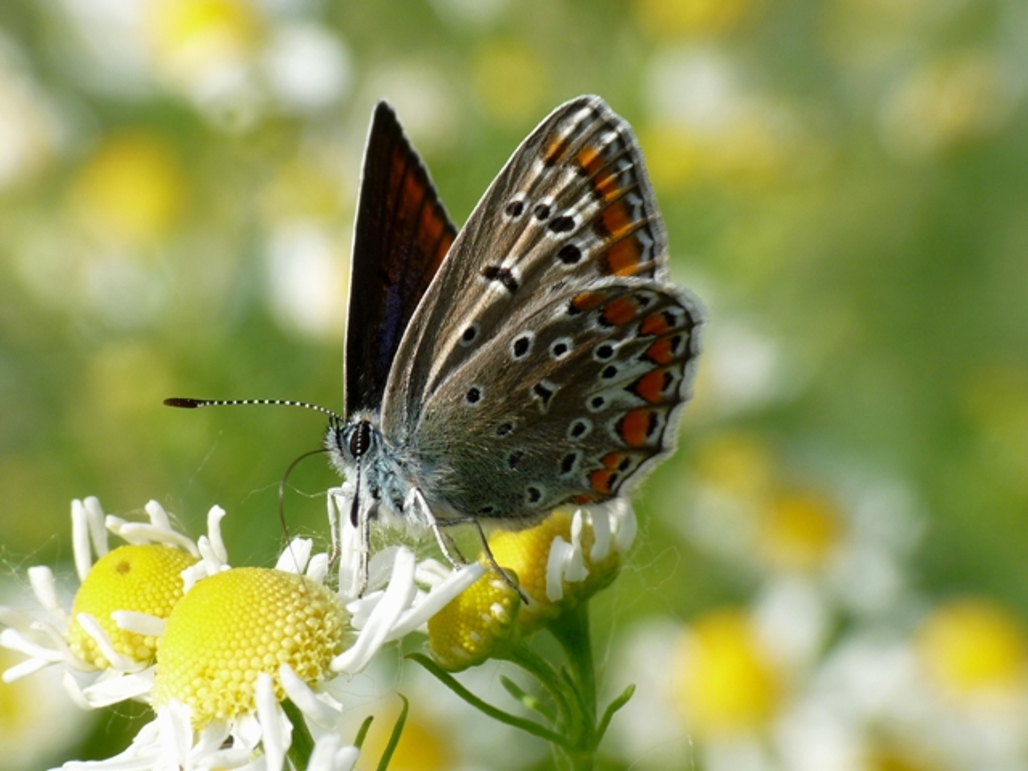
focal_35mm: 154
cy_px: 386
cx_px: 514
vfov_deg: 9.6
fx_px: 4573
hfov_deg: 12.8
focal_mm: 15.5
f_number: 5.6
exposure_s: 1/320
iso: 100
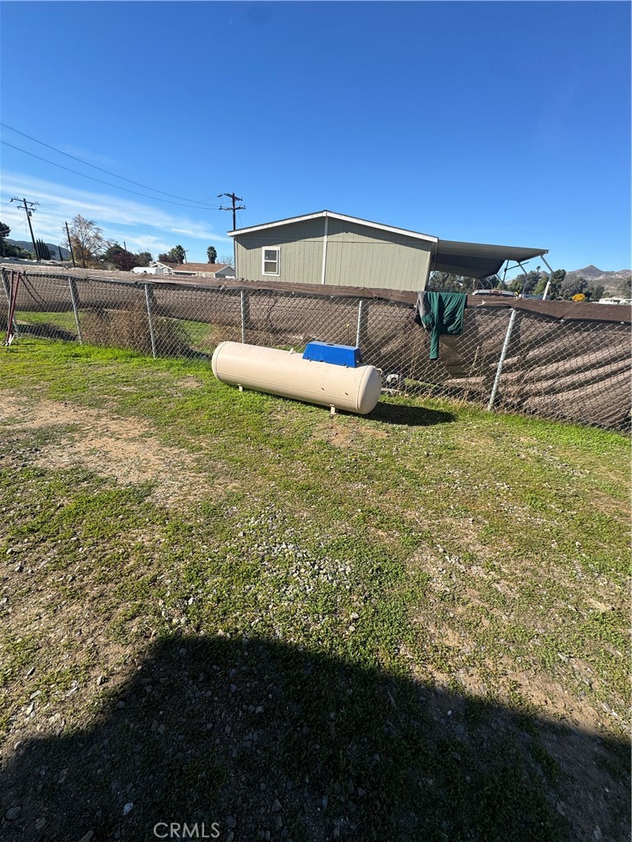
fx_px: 341
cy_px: 421
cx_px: 316
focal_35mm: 14
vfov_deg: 102.1
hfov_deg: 85.7
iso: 50
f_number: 2.2
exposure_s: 1/1536
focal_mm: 2.22
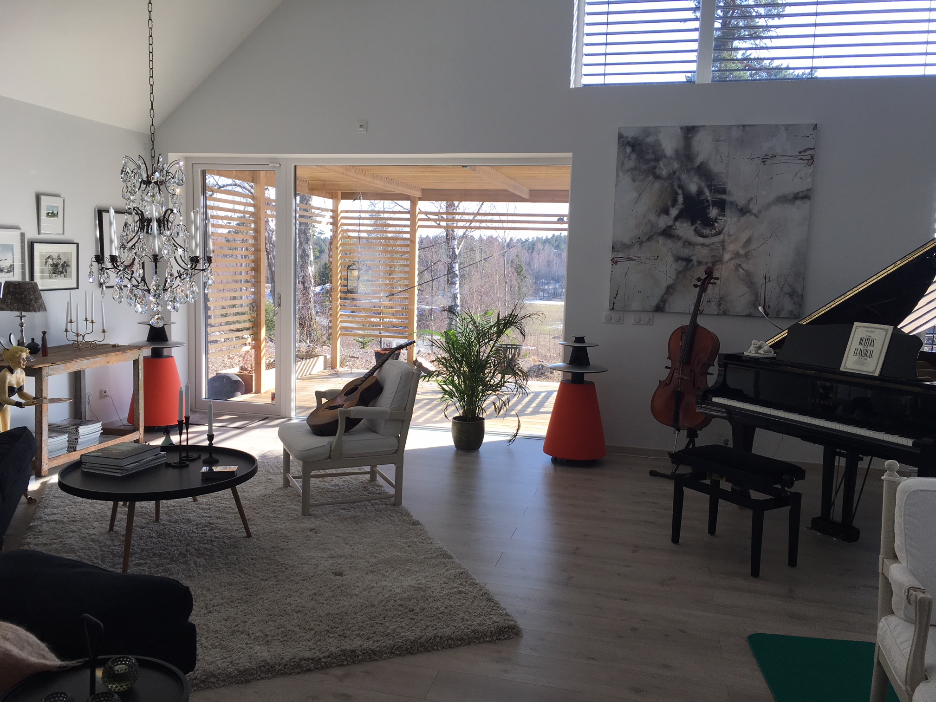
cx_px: 468
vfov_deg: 48.2
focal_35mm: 29
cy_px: 351
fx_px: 784
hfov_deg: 61.7
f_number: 2.2
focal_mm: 4.15
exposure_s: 1/201
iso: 25
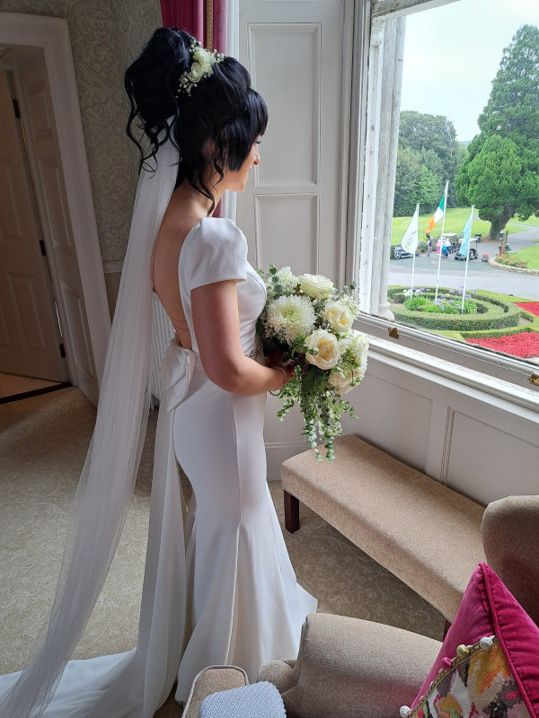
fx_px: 498
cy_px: 359
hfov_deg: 56.8
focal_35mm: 24
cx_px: 270
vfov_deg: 71.6
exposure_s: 1/50
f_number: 1.8
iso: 50
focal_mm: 5.2
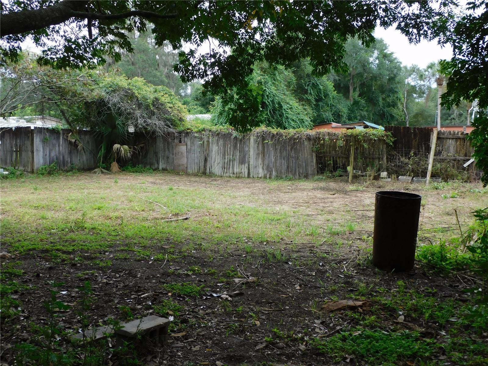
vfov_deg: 40.7
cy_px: 183
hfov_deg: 52.6
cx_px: 244
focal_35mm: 35
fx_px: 493
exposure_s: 1/250
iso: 125
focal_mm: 6.3
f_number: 3.8
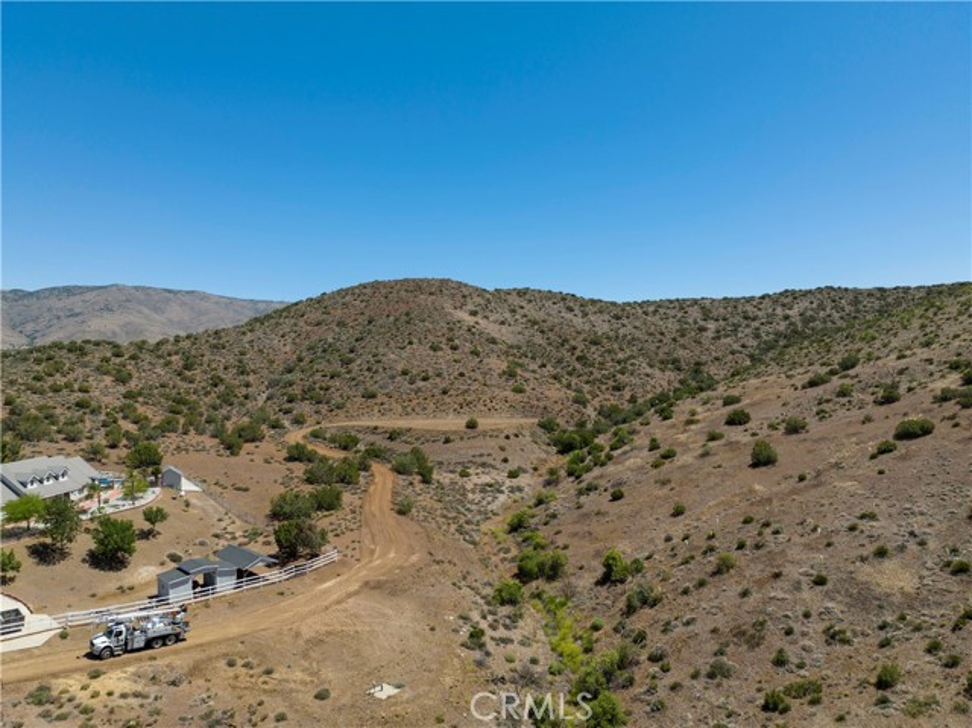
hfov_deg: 71.6
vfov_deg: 56.8
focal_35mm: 24
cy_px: 364
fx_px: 673
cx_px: 486
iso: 100
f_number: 2.8
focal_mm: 12.29
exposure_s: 1/1600
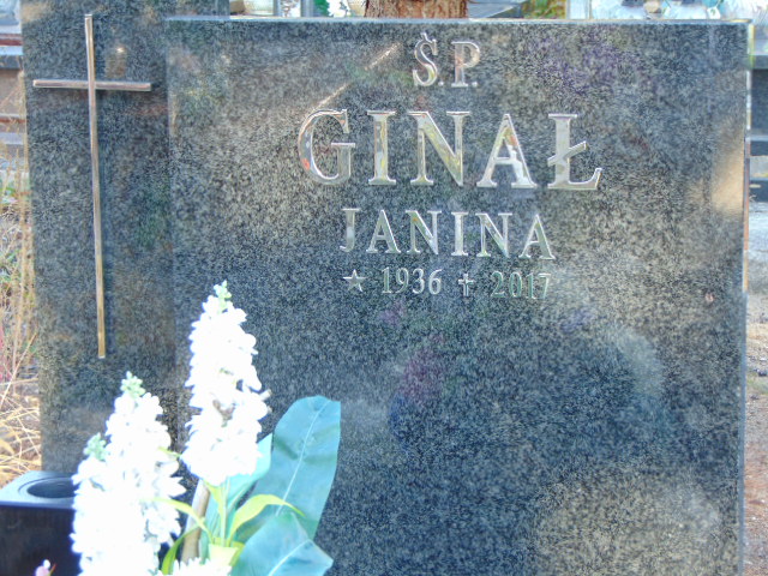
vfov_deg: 13.7
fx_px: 2396
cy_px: 288
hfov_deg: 18.2
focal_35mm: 108
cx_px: 384
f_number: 3.9
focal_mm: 19.4
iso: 100
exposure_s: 1/30
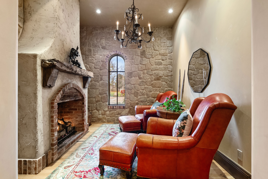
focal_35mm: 16
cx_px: 134
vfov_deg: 73.7
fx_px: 119
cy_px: 90
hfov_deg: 96.7
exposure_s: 1.3
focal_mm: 16
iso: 640
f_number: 9
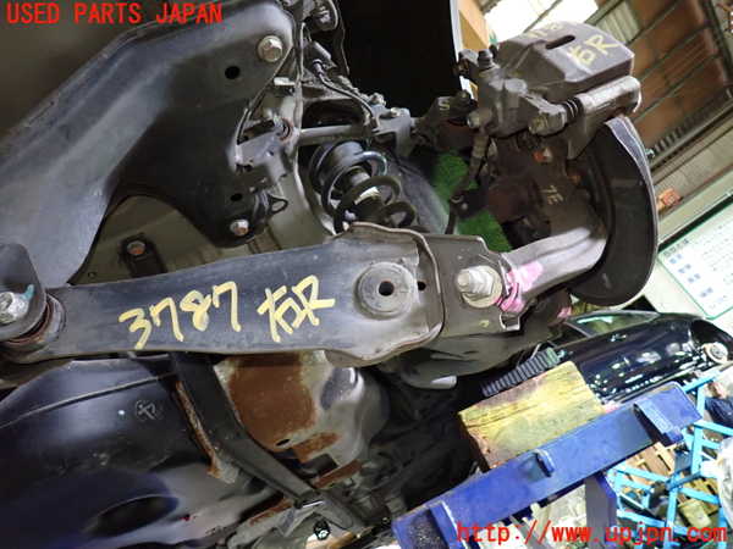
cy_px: 274
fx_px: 529
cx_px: 366
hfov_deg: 69.4
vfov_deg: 54.9
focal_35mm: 25
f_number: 2
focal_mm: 4.5
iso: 800
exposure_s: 1/30
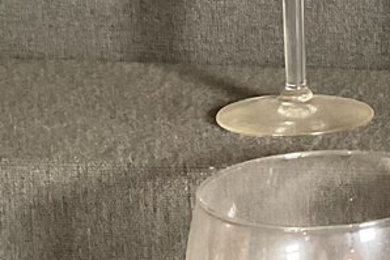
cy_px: 11
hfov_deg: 12.5
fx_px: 1658
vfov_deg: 8.9
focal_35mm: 153
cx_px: 646
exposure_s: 1/60
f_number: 1.8
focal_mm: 3
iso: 200
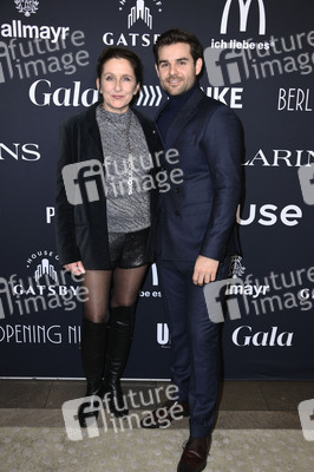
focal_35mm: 36
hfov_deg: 36.8
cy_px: 236
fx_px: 472
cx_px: 157
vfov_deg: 53.2
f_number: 5.6
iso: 500
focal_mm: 36
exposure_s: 1/250
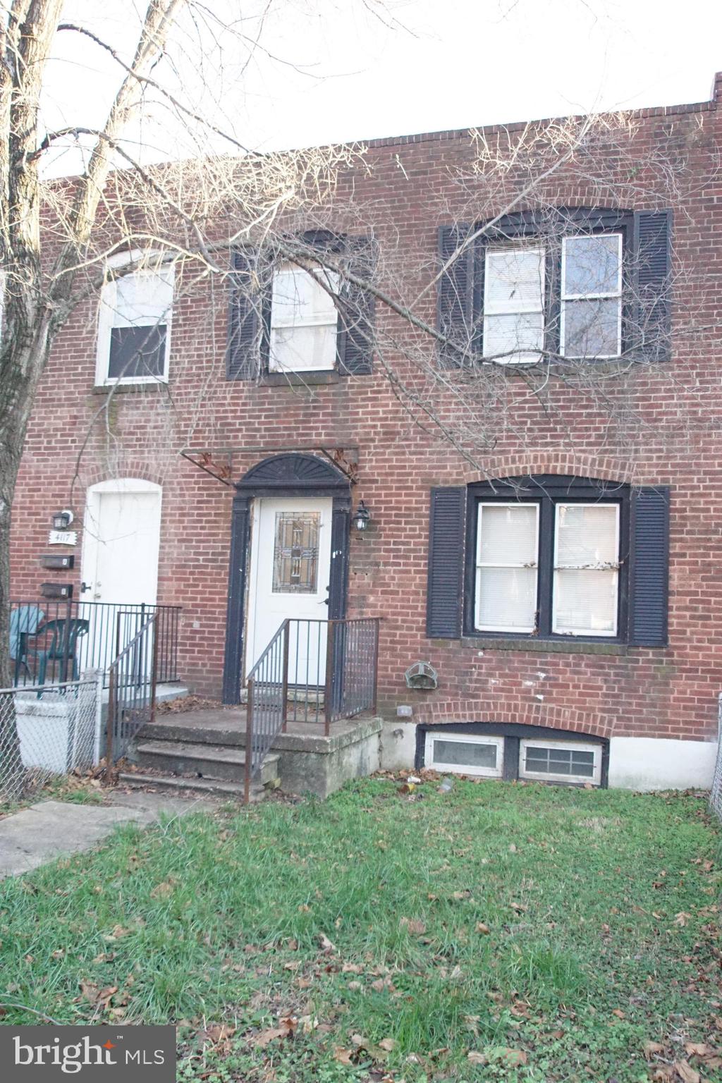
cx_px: 361
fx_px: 902
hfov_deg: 43.6
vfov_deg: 61.9
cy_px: 542
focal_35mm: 30
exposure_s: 1/640
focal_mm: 20
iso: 3200
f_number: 4.5
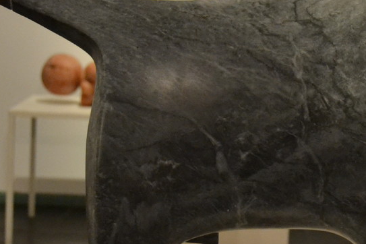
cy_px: 86
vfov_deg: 14.8
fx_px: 935
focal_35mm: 92
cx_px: 270
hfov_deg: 22.0
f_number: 4
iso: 3200
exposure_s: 1/40
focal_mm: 26
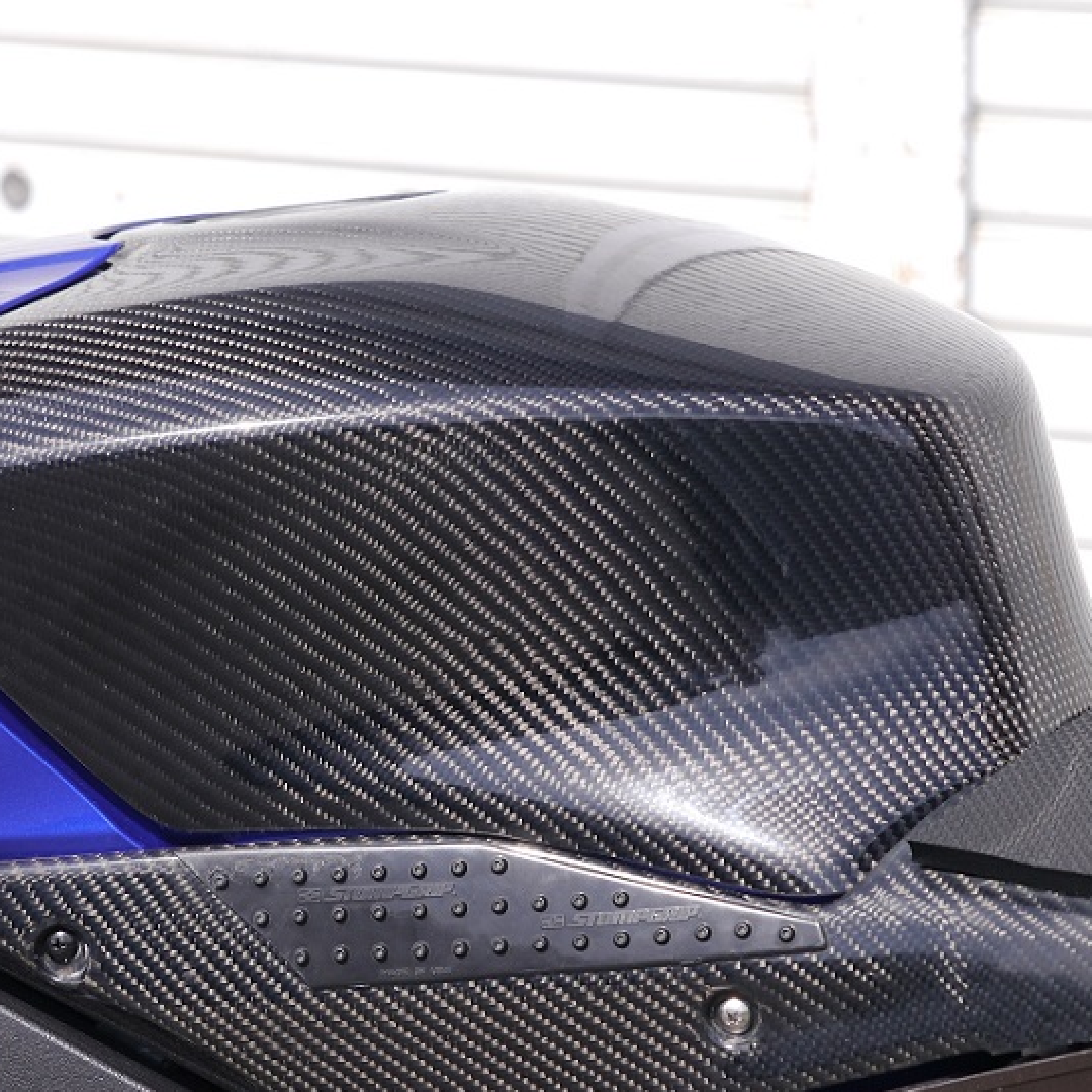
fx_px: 6174
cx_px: 524
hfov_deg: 10.1
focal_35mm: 173
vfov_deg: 10.1
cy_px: 546
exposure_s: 1/320
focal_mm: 73
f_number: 6.3
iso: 160
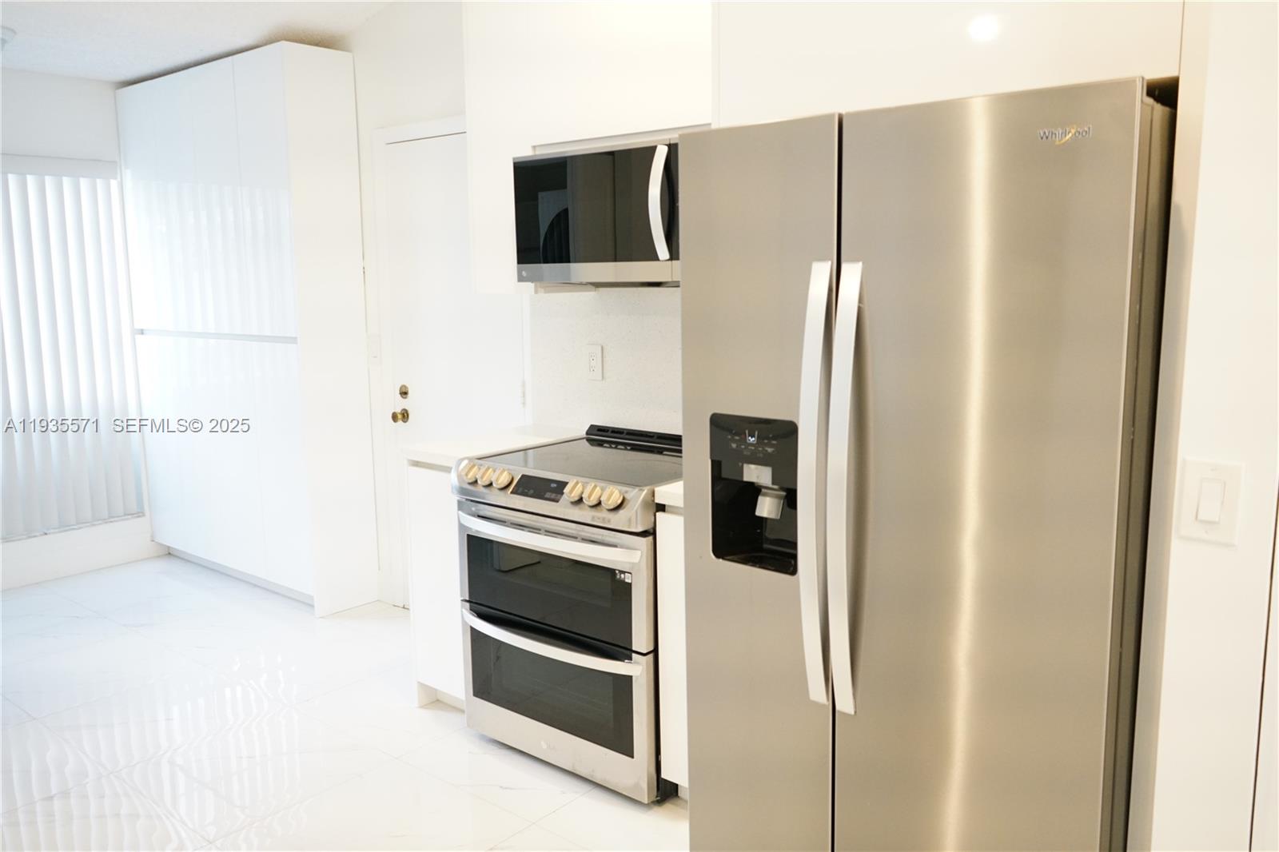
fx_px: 995
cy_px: 426
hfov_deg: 65.5
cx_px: 640
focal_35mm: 28
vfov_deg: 46.4
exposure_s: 1/100
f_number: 3.5
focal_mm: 28
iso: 4000
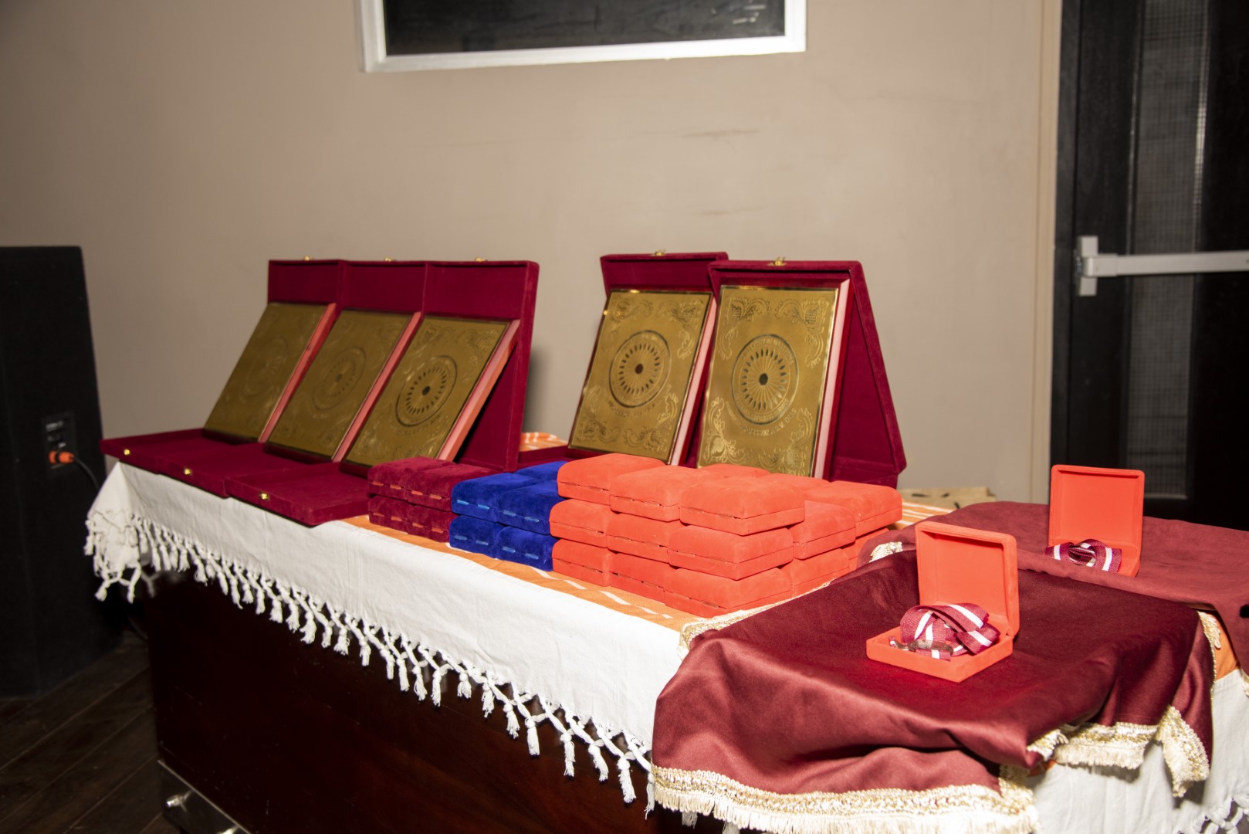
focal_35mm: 35
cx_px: 624
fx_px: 1215
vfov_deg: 37.9
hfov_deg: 54.4
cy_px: 417
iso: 500
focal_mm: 35
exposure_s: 1/125
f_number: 5
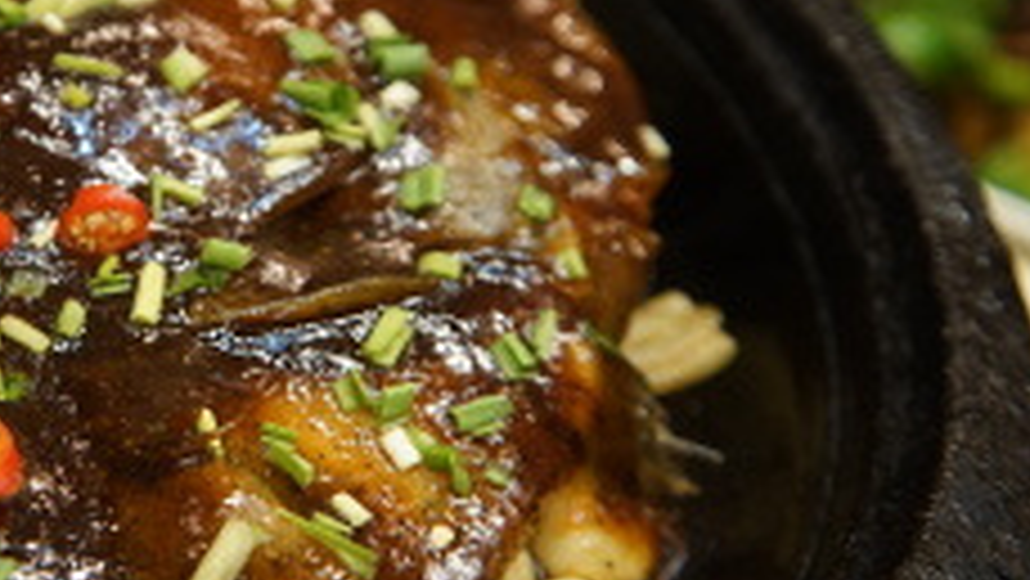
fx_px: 1803
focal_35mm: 66
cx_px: 76
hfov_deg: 30.3
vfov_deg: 18.3
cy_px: 252
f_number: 4
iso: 1000
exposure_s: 1/60
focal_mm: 32
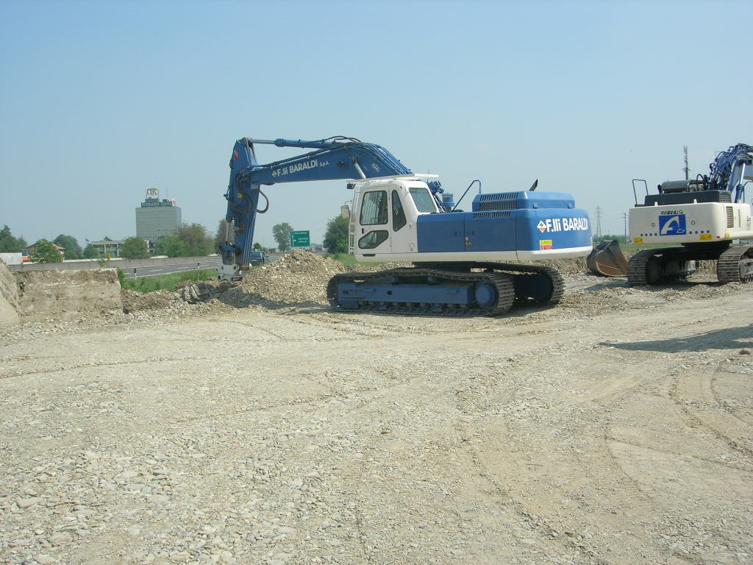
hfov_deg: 49.0
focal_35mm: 38
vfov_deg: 37.7
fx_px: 827
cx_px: 376
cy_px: 282
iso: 64
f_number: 4.8
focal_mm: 7.8
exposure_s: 1/623
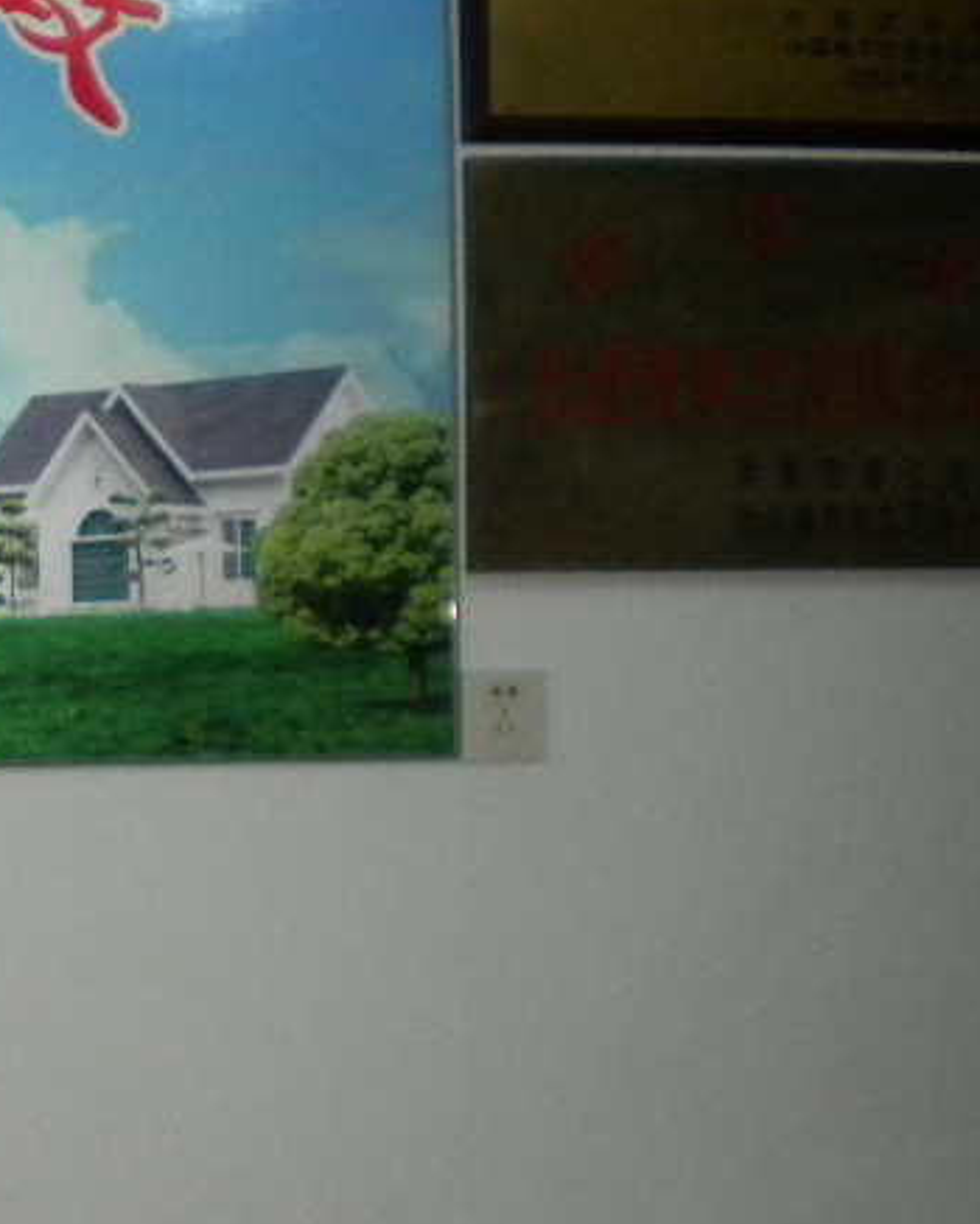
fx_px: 2898
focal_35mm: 80
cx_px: -442
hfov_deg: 17.5
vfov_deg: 23.7
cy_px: 821
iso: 400
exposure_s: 1/30
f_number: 3.1
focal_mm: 6.3
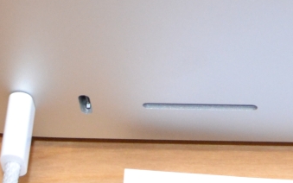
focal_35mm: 289
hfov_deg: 7.2
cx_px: 379
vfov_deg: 4.4
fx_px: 2308
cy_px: -272
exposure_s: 1/60
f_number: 5.3
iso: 1250
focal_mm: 40
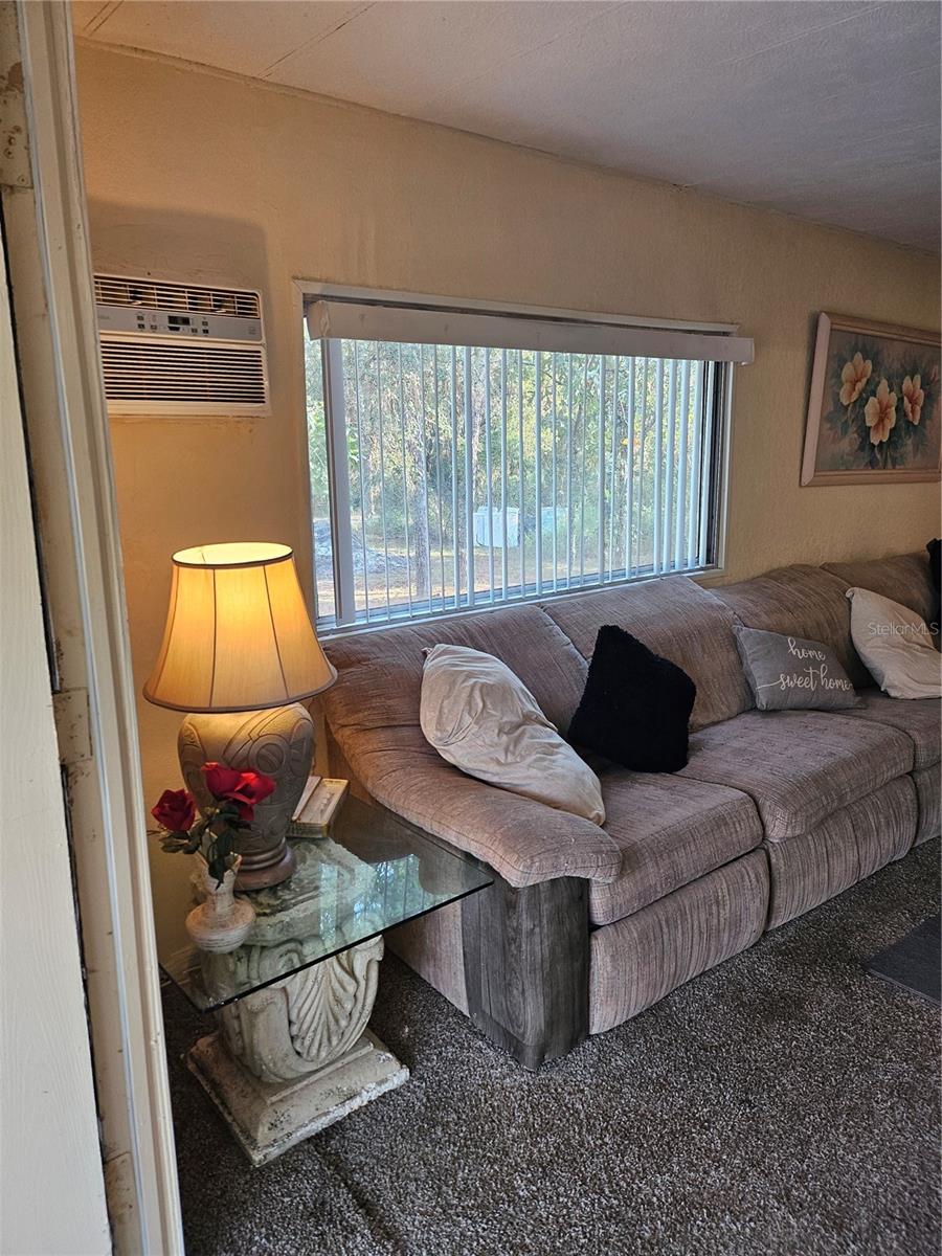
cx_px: 471
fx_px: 871
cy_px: 628
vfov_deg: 71.6
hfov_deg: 56.8
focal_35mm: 24
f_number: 1.8
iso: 125
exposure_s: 1/120
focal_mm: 5
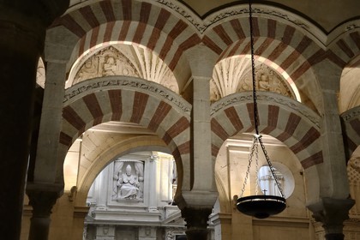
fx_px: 480
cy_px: 120
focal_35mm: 48
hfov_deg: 41.1
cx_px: 180
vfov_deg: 28.1
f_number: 5.6
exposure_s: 1/25
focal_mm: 48
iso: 1600
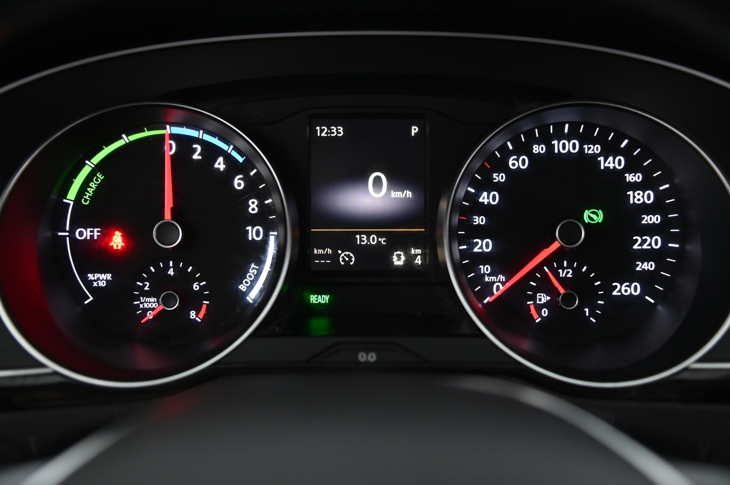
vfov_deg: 26.9
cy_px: 242
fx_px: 1013
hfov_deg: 39.6
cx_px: 365
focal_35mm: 50
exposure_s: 1/25
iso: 2000
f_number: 4
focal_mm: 50
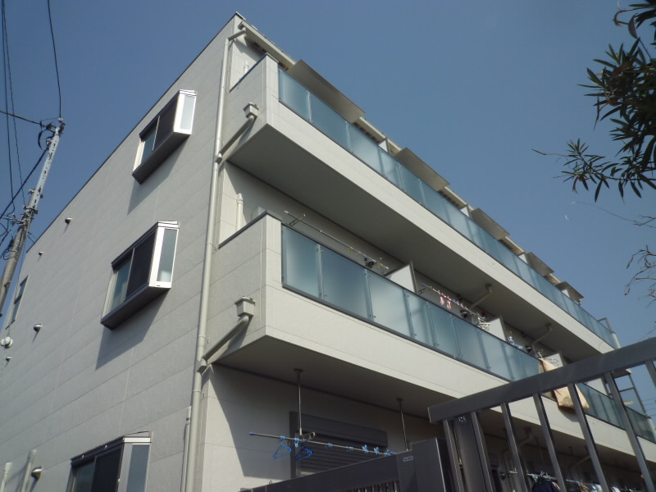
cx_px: 328
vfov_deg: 54.9
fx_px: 474
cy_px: 246
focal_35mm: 25
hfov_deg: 69.4
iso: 100
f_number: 5
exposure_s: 1/800
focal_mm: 4.4
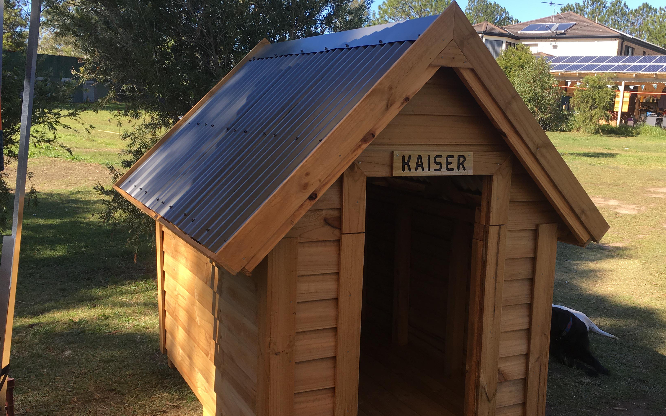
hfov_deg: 51.3
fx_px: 690
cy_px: 227
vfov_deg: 33.6
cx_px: 394
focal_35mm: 38
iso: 25
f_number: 2.2
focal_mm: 4.15
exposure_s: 1/527
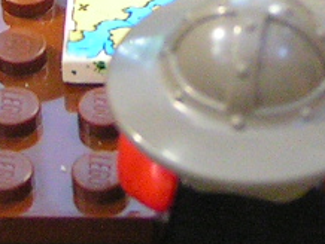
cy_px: -150
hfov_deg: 8.9
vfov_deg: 6.6
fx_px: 2096
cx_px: 242
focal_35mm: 223
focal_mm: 6.3
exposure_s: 1/2.5
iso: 200
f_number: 2.8
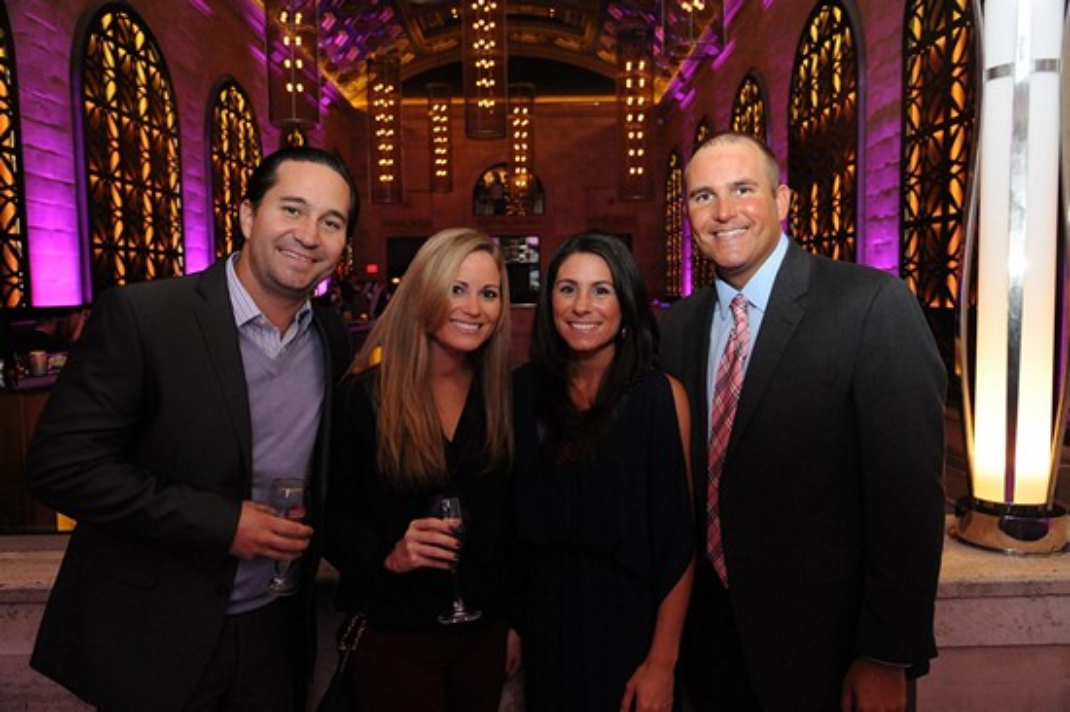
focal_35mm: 30
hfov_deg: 62.0
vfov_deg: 43.6
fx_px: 891
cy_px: 356
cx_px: 535
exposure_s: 1/40
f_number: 6.3
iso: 4000
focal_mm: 30
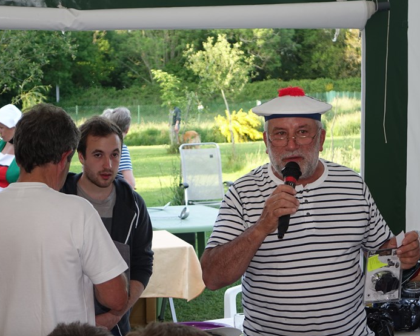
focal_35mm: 79
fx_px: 982
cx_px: 224
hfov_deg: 24.1
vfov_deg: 19.4
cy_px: 176
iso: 125
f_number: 2.8
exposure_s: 1/100
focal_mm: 21.05
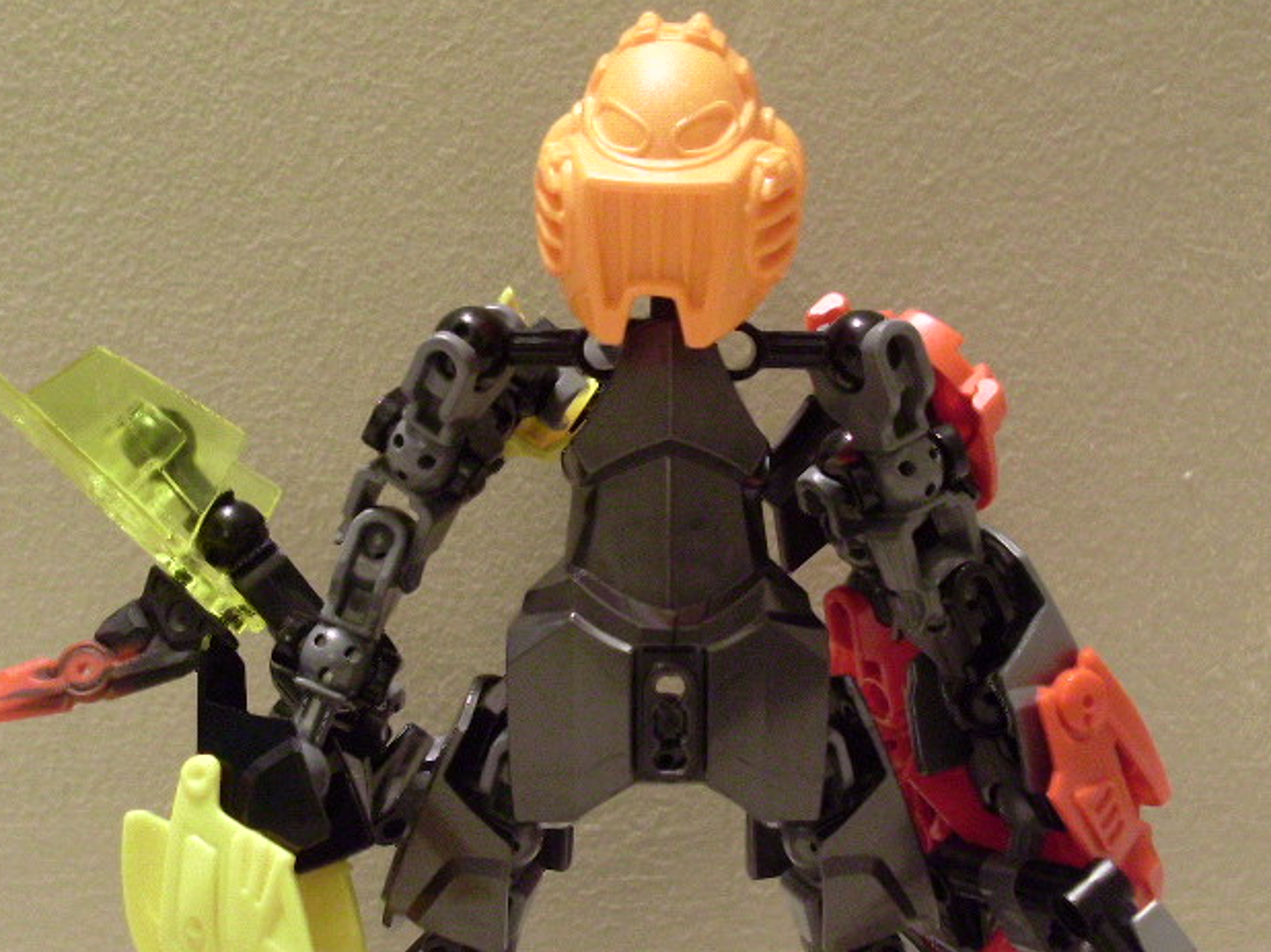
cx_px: 699
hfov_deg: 30.7
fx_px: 2312
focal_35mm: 63
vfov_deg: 23.3
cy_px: 541
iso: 200
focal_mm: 6.3
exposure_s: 1/6
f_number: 3
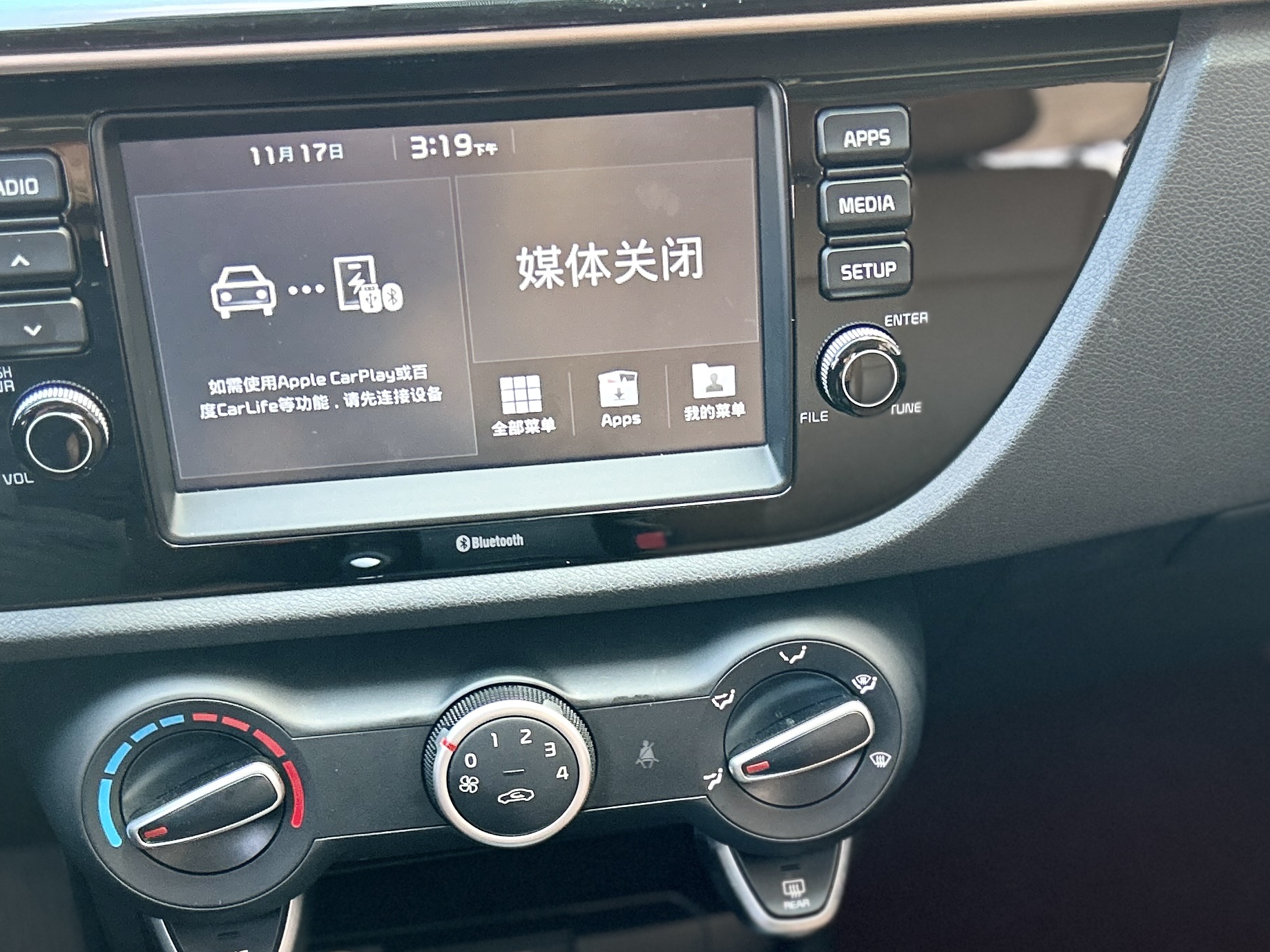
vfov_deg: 24.9
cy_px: 852
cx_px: 789
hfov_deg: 33.6
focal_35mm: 57
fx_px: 2091
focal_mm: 5.7
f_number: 1.5
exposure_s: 1/60
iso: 250
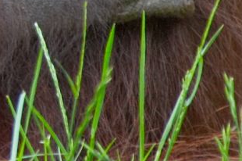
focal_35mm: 3959
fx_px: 26585
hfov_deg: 0.5
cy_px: -213
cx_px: -238
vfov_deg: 0.3
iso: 400
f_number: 5.6
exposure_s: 1/200
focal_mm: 400
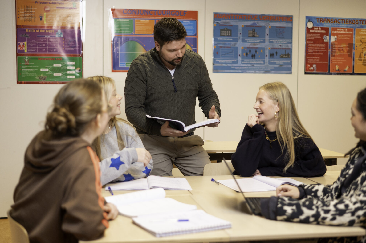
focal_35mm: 50
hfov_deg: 39.6
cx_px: 183
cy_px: 122
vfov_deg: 27.0
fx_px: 508
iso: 800
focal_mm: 50
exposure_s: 1/800
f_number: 2
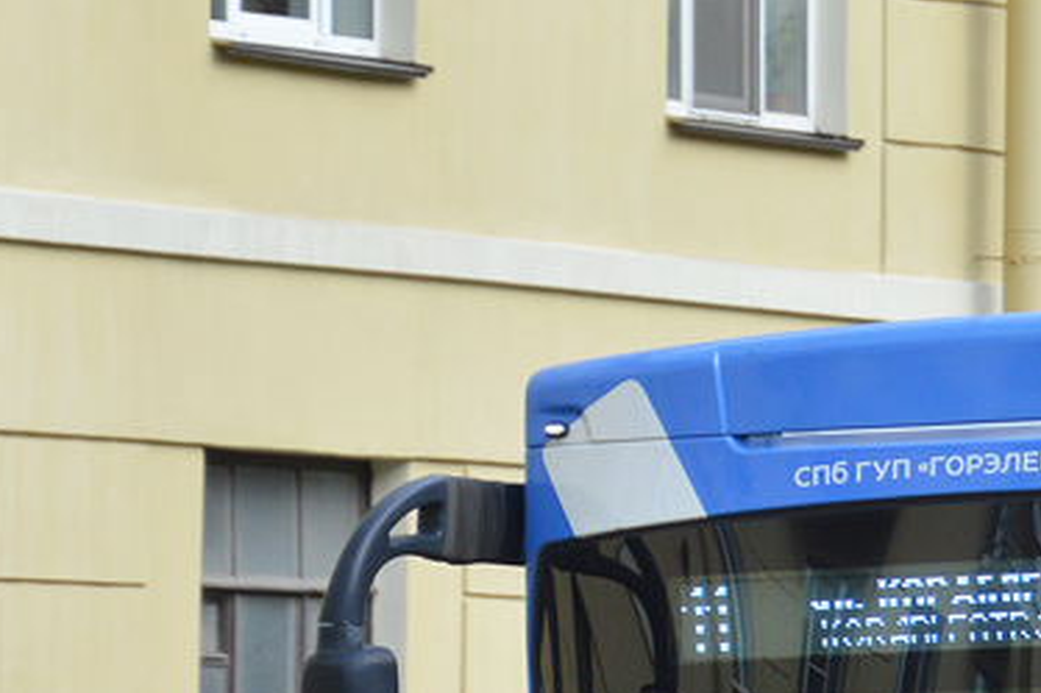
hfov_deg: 4.3
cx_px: 1759
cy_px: 587
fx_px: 13902
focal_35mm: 481
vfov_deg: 2.9
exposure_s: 1/320
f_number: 6.3
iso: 200
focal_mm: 80
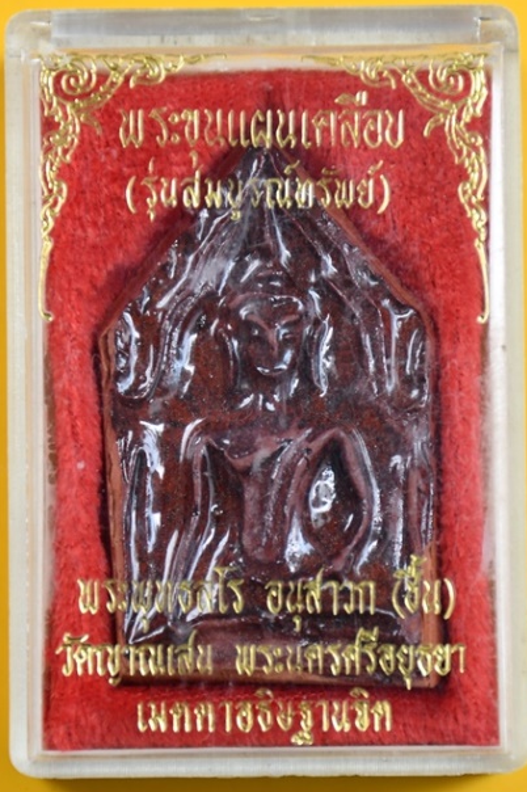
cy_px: 395
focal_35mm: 128
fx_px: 2814
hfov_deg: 10.7
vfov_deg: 16.0
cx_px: 265
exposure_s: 1/125
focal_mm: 85
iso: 360
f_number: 8
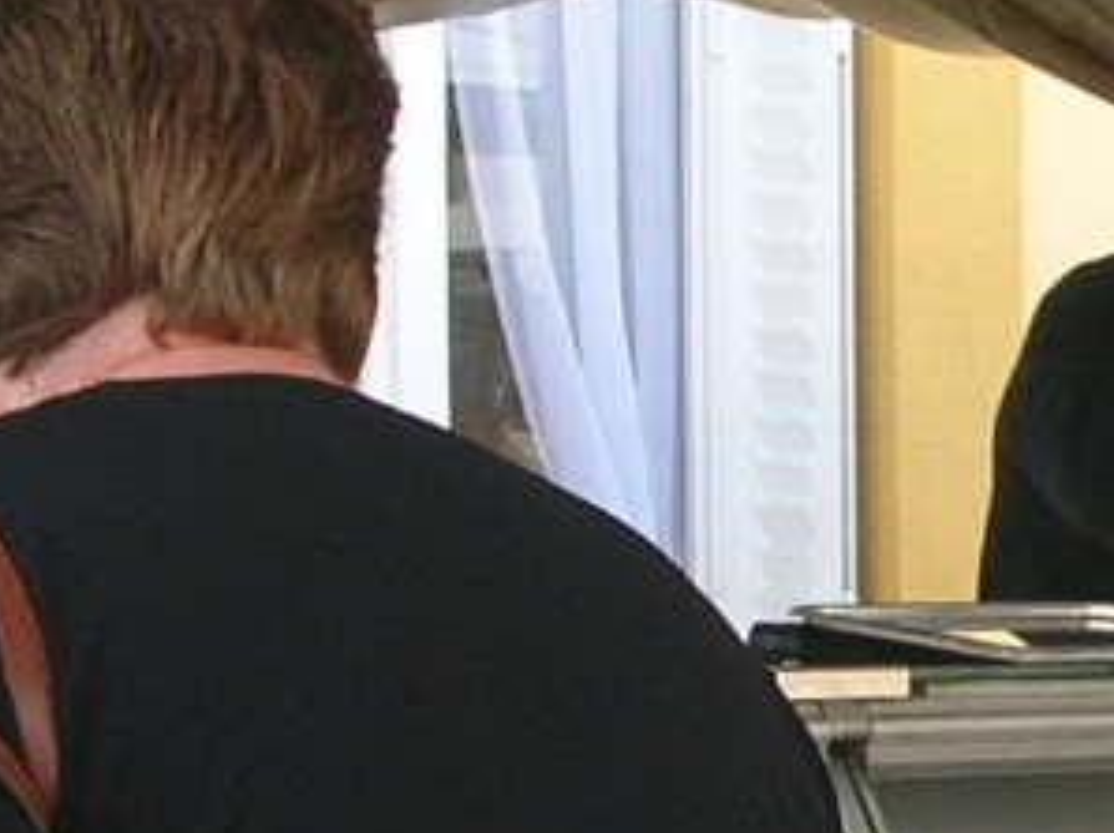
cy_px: 796
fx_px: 6045
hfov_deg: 10.3
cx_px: 1421
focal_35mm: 188
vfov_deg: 7.9
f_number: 2.8
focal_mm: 5.8
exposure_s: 1/70.2
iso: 50
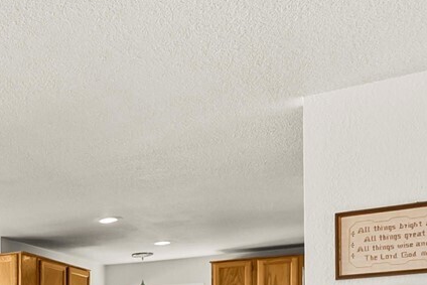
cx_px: -169
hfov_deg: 27.6
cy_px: 402
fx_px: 664
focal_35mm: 56
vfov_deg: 21.2
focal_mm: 14
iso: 1000
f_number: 7.1
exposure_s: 1/8
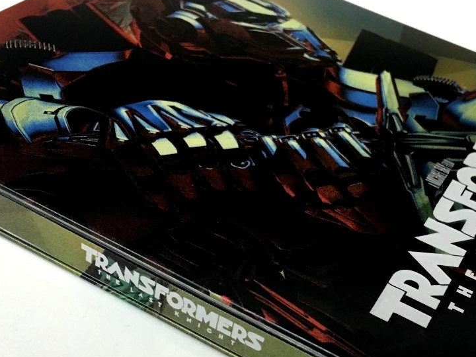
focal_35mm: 58
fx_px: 798
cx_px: 269
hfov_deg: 33.2
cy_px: 262
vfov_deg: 25.0
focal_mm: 4.15
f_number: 2.2
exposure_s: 1/17
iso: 64
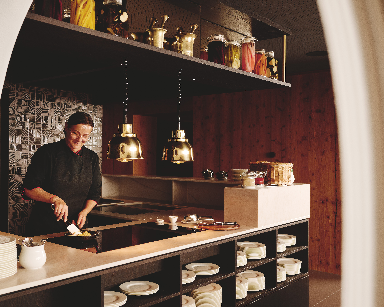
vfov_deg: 37.3
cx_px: 160
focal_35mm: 40
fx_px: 455
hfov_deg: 45.6
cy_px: 152
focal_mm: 35
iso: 250
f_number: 5.6
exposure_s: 1/200
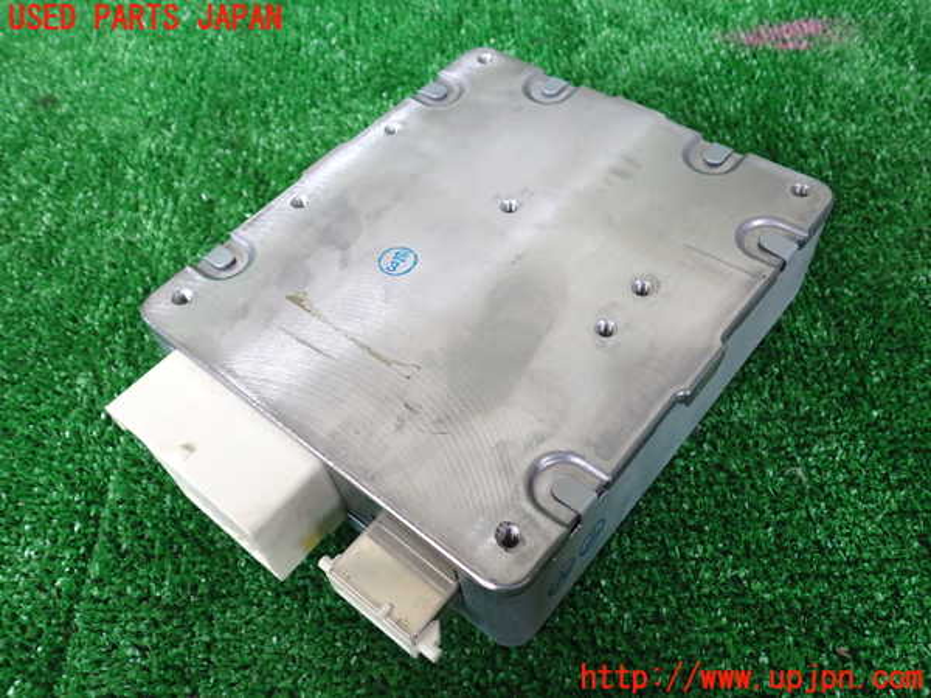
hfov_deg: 60.0
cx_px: 466
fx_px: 807
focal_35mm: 30
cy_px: 349
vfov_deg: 46.8
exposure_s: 1/125
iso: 160
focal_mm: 5.4
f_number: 2.3
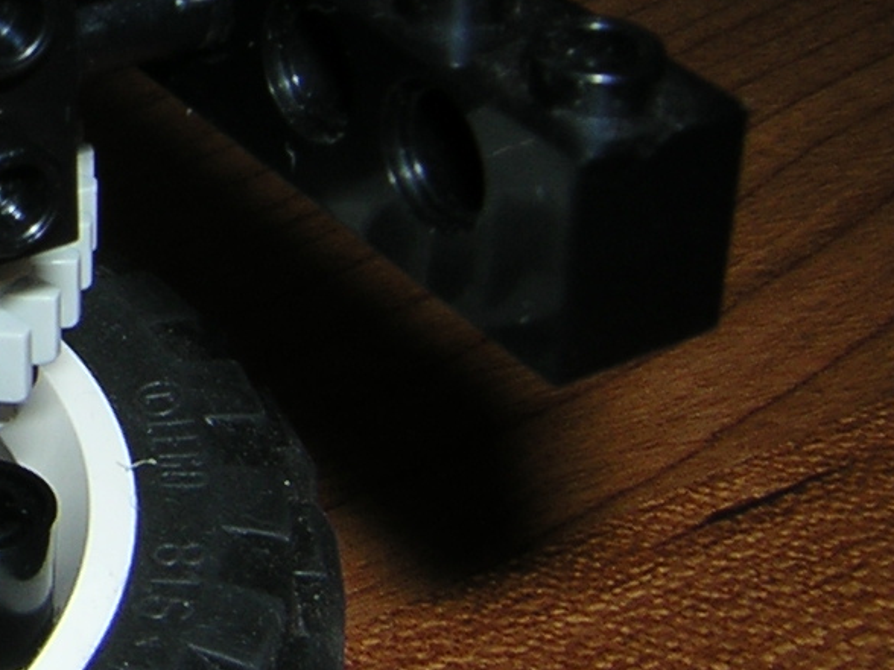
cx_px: -290
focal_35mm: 98
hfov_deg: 18.5
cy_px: 38
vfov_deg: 14.9
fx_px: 2531
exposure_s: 1/60.1
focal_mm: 4.7
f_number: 5.2
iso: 100
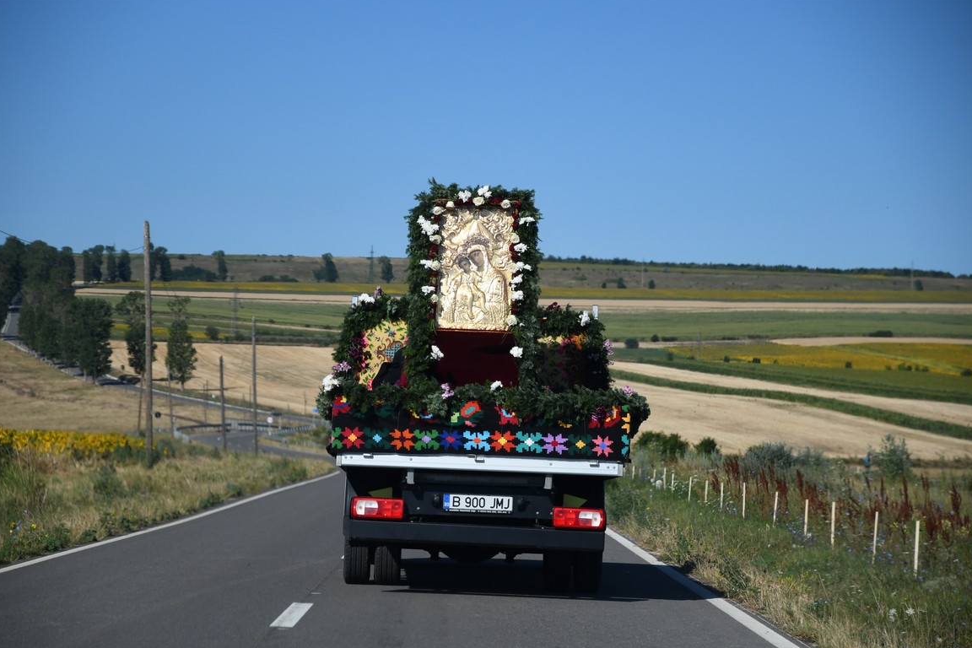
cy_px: 318
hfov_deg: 16.4
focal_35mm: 125
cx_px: 474
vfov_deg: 11.0
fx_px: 3375
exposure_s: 1/8000
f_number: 4
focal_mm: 80
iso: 500
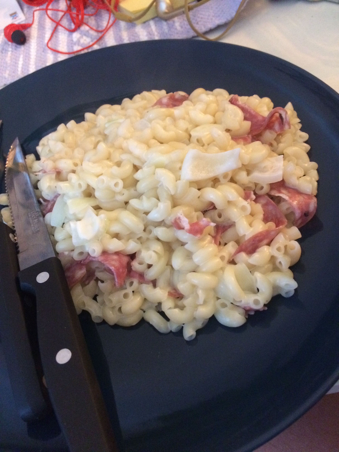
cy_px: 226
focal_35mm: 29
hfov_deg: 48.2
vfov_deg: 61.7
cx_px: 170
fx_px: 379
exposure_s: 1/17
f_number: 2.2
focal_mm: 4.15
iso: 400
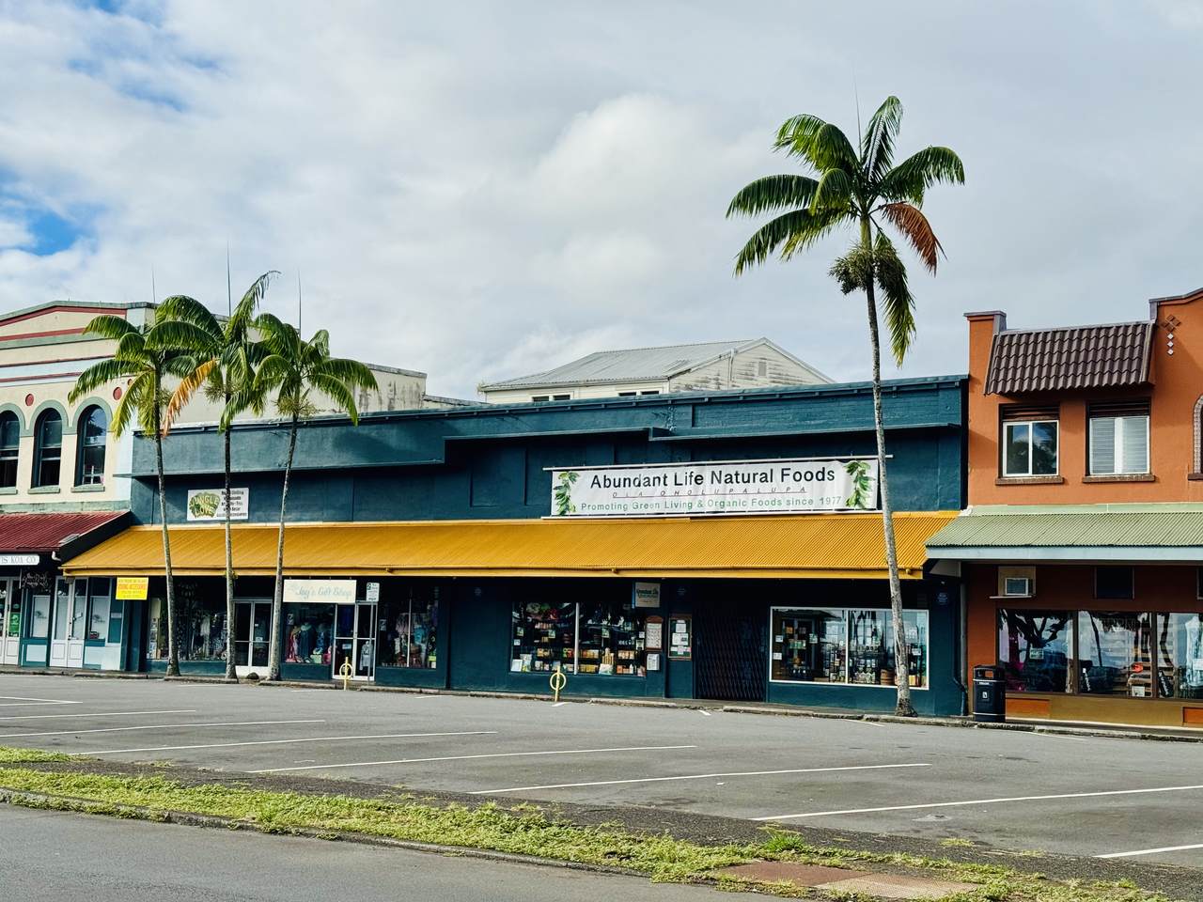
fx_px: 1668
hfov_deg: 39.7
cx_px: 602
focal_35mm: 48
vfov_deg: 30.3
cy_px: 451
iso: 64
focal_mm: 6.76
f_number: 1.78
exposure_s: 1/6410
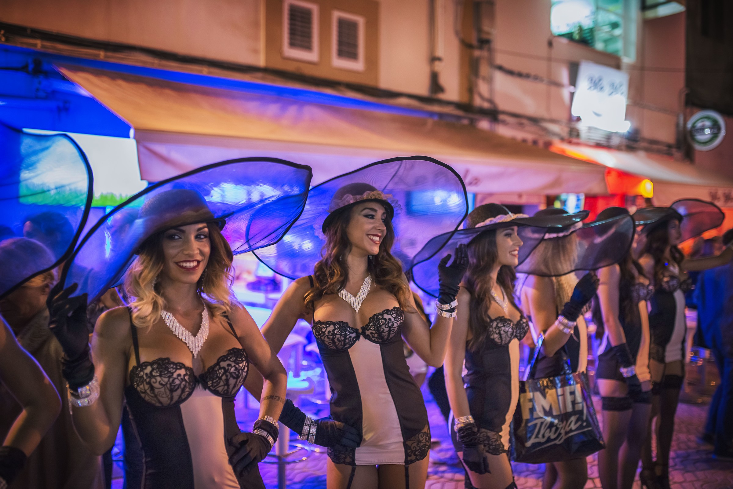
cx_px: 366
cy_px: 244
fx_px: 713
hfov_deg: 54.4
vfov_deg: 37.9
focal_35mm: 35
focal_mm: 35
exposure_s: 1/50
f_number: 1.8
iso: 2000
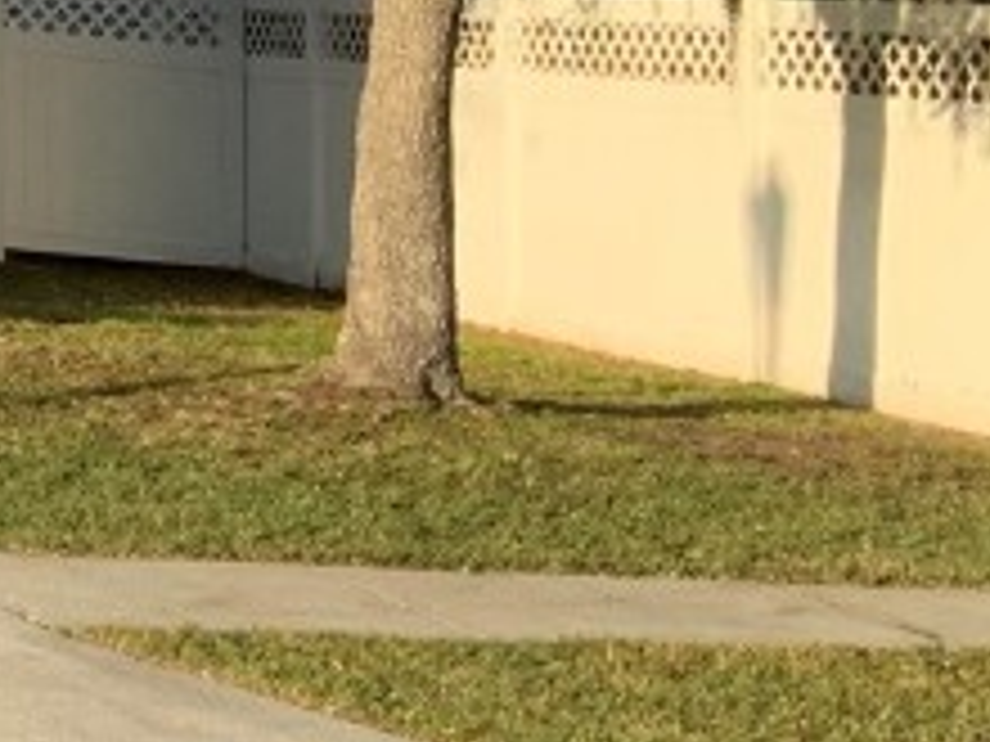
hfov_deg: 12.8
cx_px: -990
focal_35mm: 135
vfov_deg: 10.8
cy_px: -189
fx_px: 3861
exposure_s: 1/944
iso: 16
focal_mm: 3
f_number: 1.8
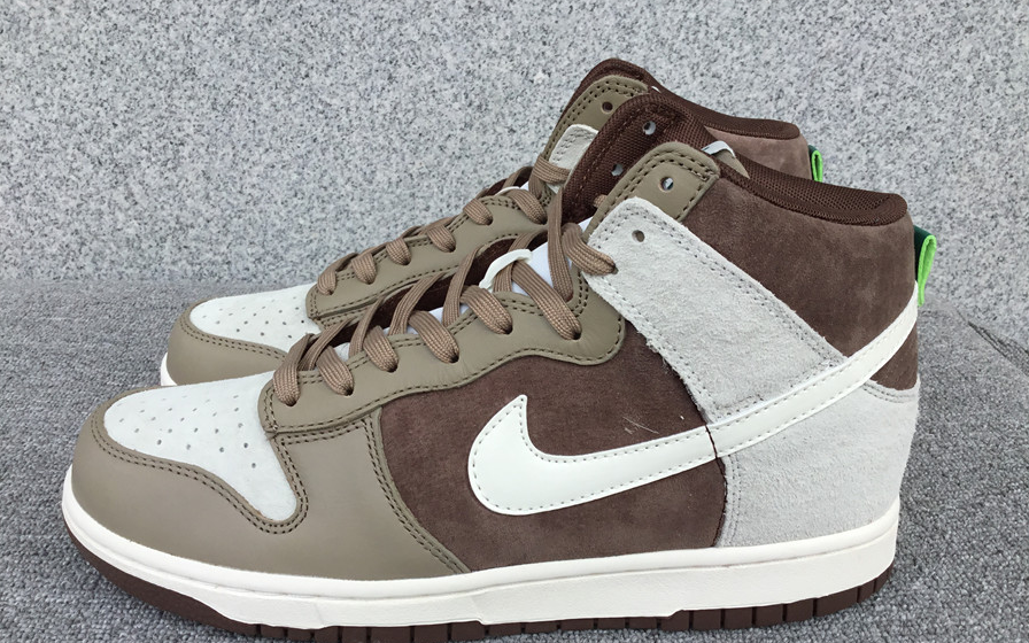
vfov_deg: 38.3
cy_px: 345
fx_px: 925
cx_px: 514
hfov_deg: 58.1
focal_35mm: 33
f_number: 2.4
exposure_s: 1/574
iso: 25
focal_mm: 3.3
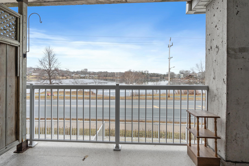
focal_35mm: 16
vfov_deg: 73.7
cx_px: 124
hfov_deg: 96.7
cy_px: 83
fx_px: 111
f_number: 8
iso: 400
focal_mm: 16
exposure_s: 1/160
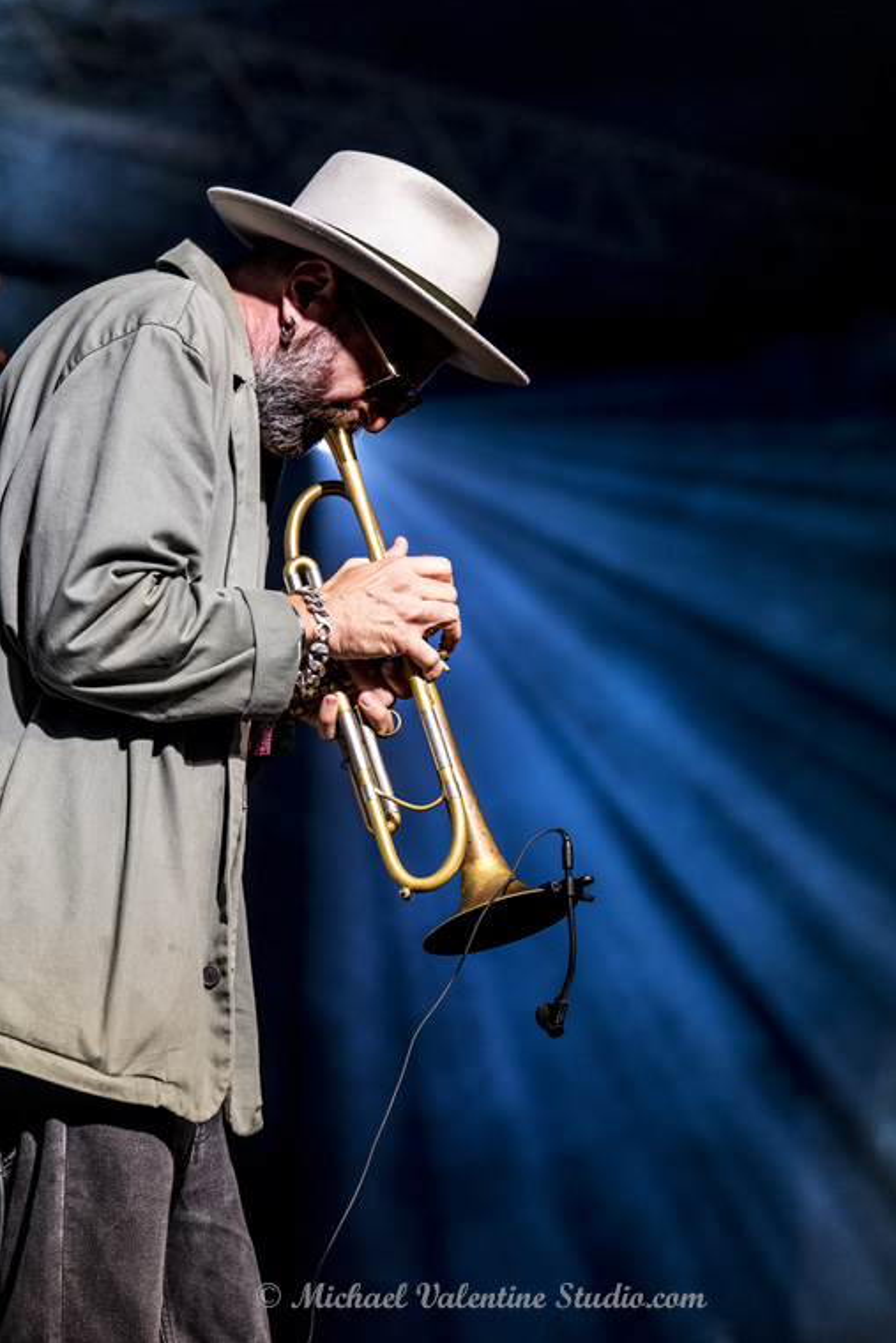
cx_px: 448
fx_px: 6381
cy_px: 669
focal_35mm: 171
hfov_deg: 8.0
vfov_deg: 12.0
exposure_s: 1/250
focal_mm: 170
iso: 1000
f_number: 4
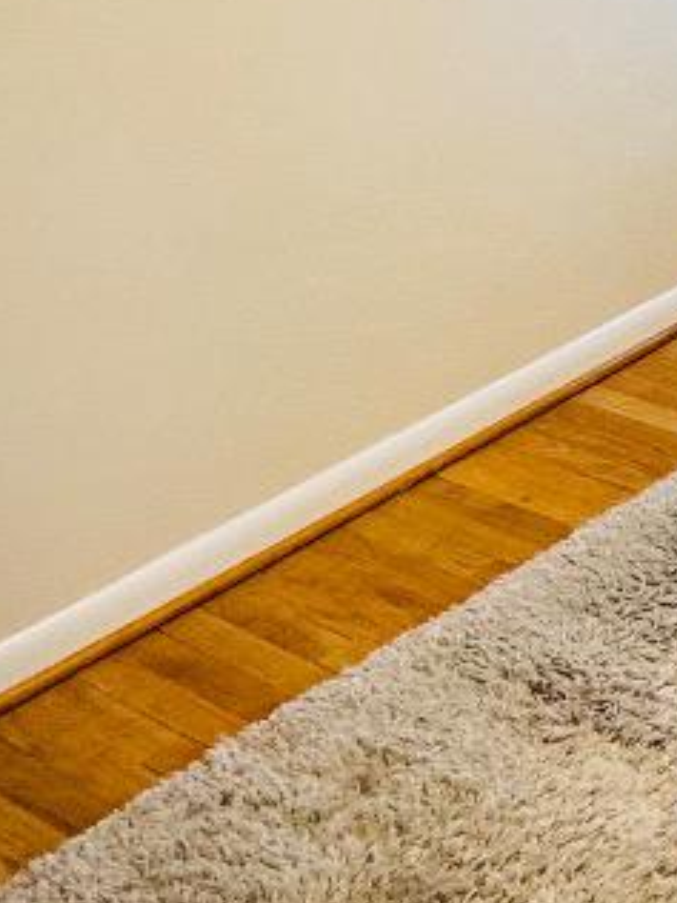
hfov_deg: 17.9
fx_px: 1773
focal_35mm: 68
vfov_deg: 27.6
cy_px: 94
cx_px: 1174
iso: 125
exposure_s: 1/120
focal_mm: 2.22
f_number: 2.2
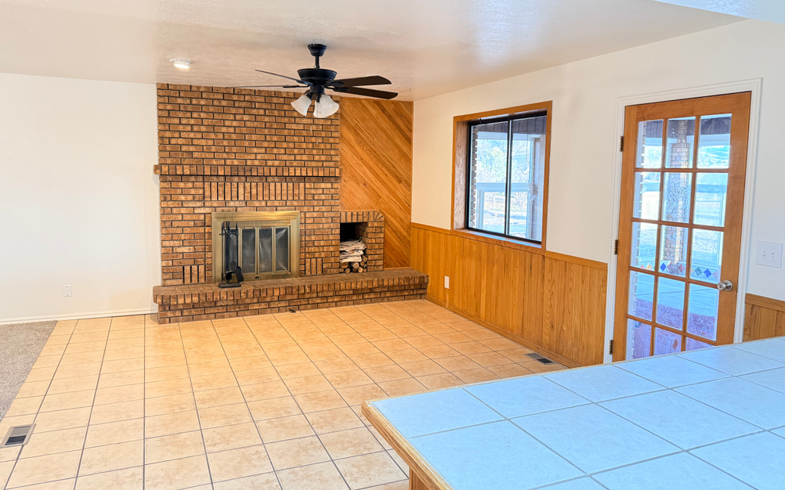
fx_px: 556
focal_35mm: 26
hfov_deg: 70.4
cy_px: 216
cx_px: 389
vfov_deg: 47.5
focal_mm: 6.76
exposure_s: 1/60
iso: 640
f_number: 1.78
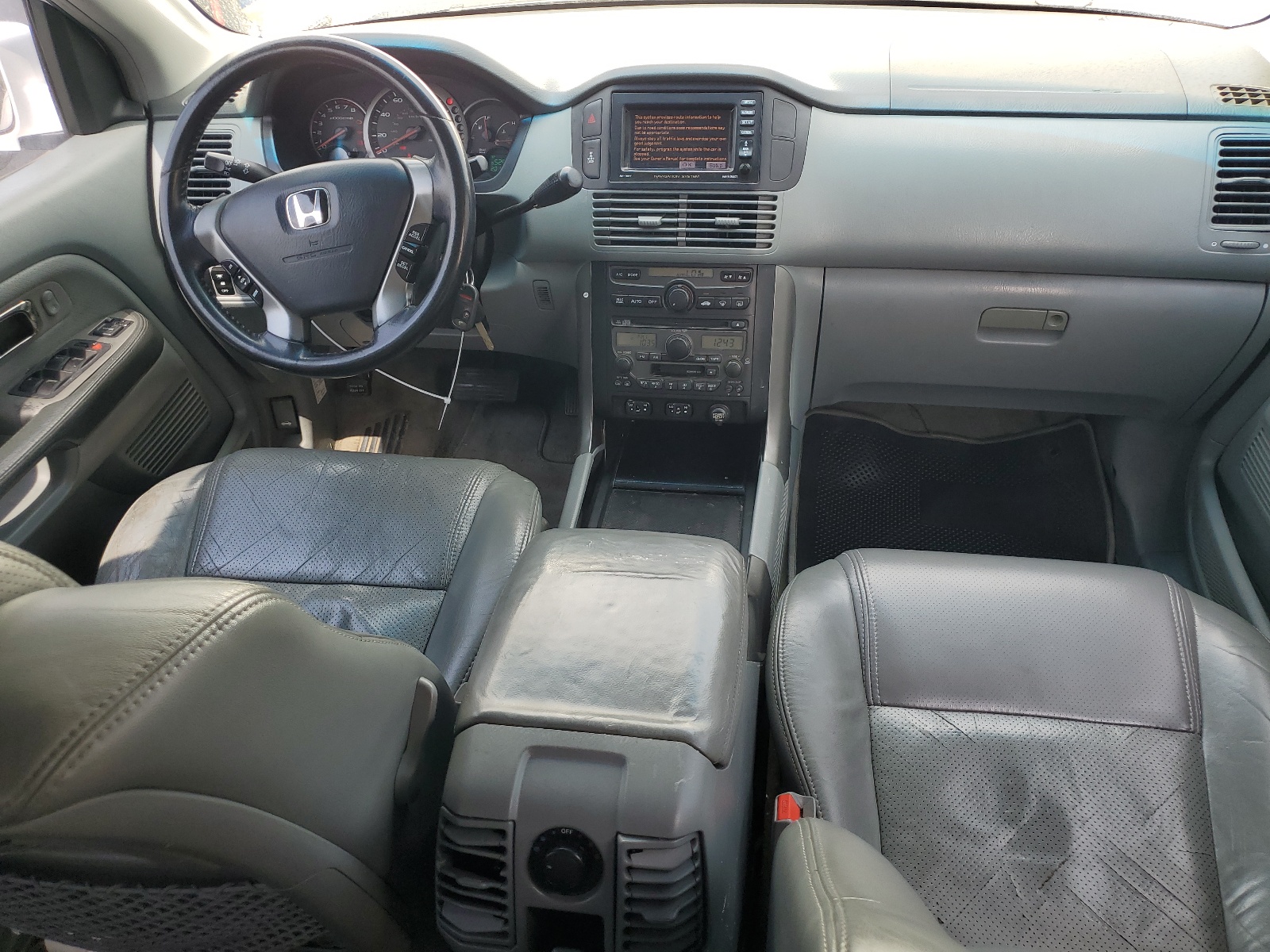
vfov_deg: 53.1
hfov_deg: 67.3
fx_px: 954
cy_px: 476
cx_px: 635
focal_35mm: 26
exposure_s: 1/286
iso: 50
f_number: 1.5
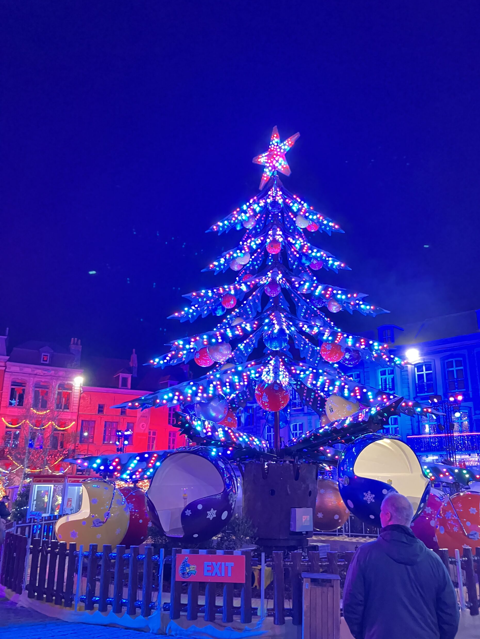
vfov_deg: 61.7
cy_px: 316
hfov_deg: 48.2
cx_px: 248
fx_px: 536
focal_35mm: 29
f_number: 1.8
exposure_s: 1/25
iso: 500
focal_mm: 3.99
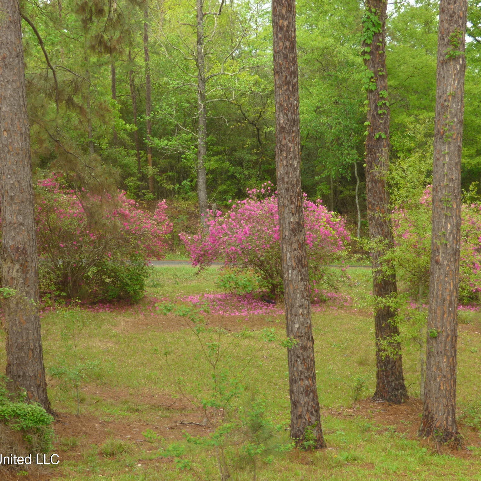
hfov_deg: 22.2
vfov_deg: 22.2
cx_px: 238
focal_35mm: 78
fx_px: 1226
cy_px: 240
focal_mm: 11.76
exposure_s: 1/60
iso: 100
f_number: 6.3
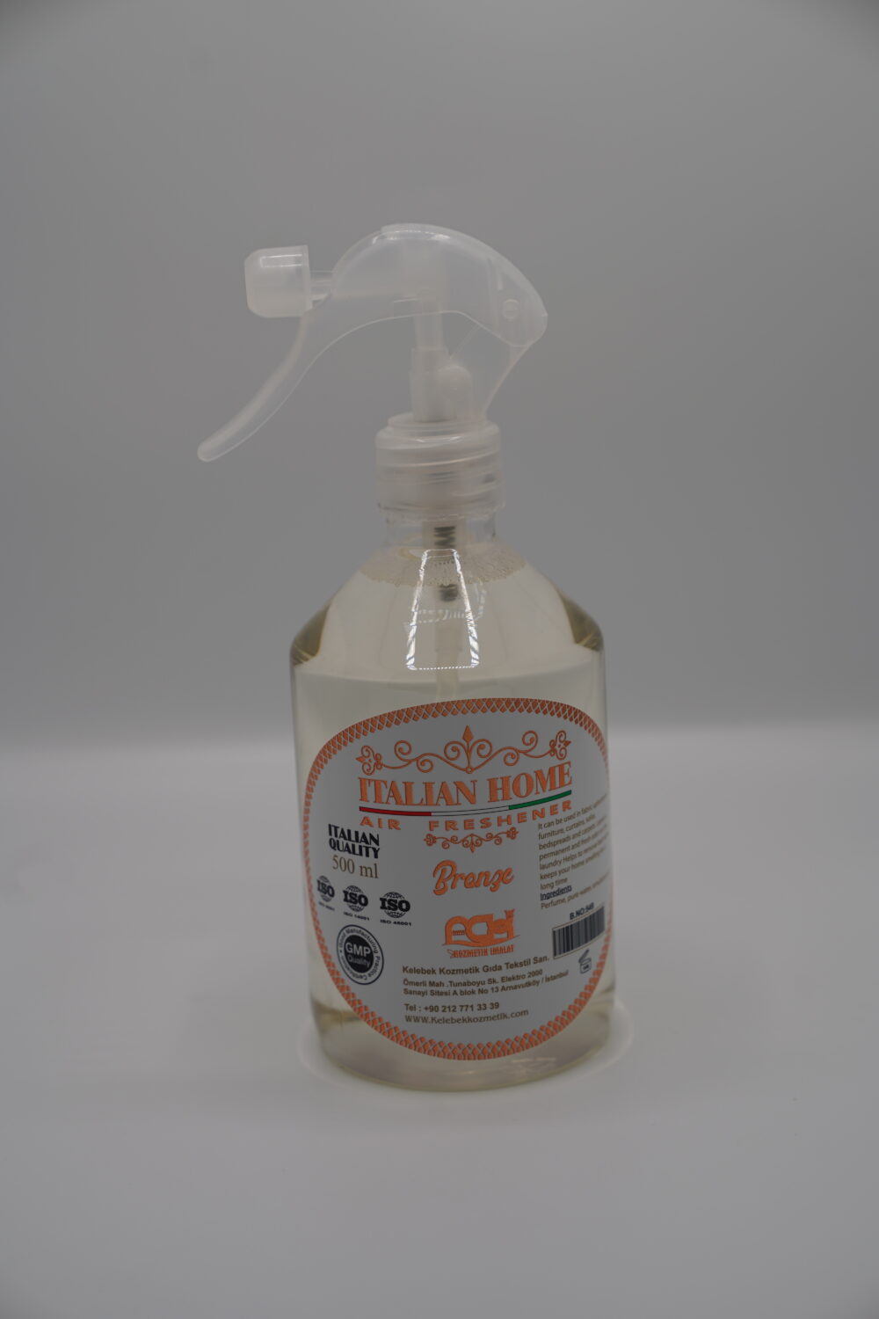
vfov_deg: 28.8
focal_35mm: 70
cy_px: 660
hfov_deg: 19.5
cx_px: 440
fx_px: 2564
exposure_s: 1/400
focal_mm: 70
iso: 100
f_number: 4.5
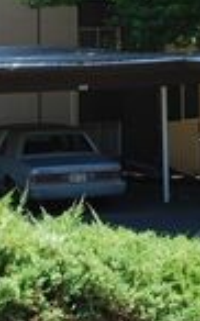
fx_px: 1005
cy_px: 7
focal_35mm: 115
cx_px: 141
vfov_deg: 17.7
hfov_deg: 11.3
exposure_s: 1/160
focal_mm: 22
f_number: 4
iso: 100
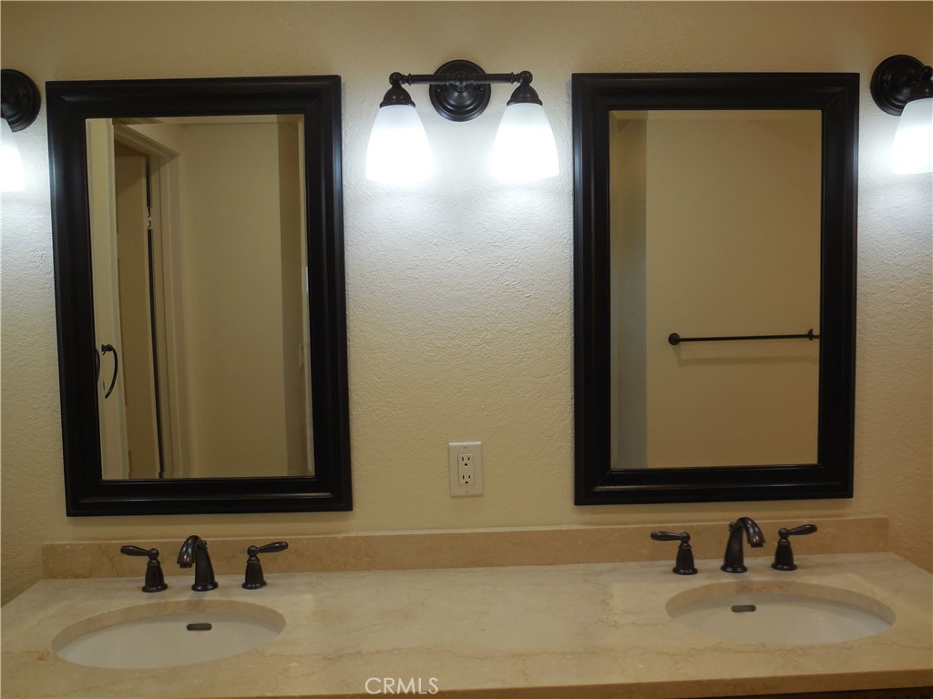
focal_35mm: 34
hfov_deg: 54.0
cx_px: 466
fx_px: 916
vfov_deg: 41.8
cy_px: 350
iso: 125
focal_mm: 6.1
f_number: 3.4
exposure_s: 1/60
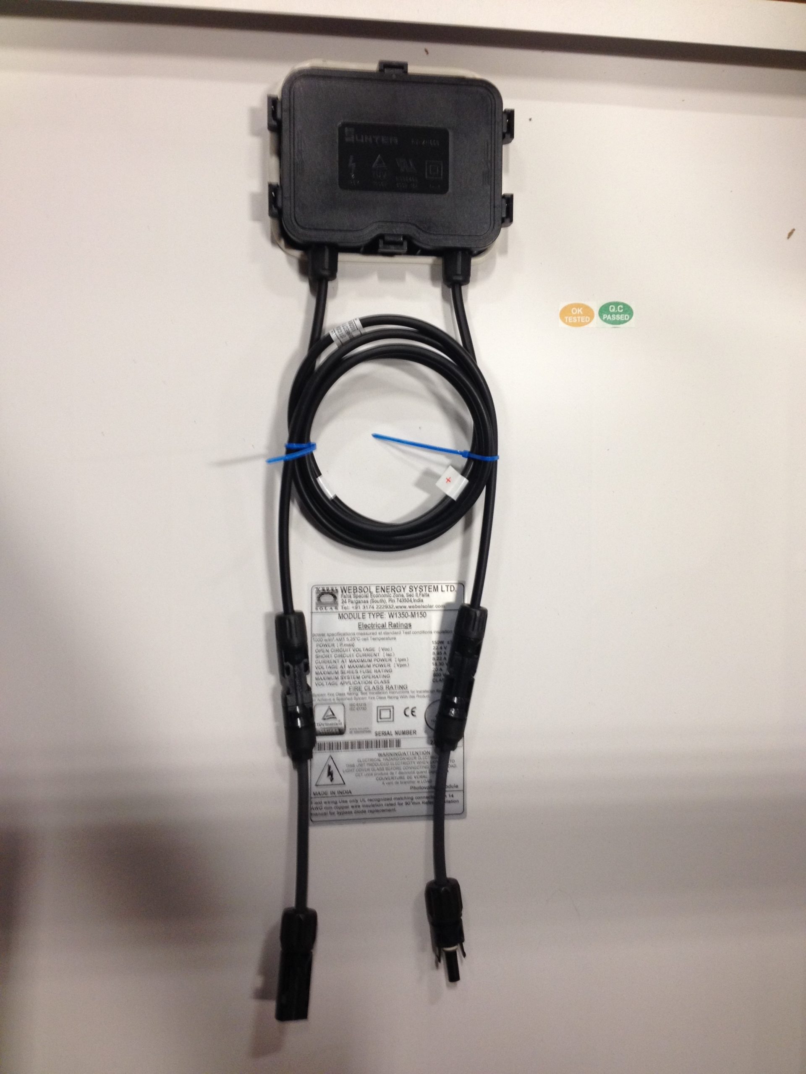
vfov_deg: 52.6
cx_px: 403
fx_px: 1087
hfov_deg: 40.7
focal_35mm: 35
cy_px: 537
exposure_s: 1/20
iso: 80
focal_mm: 4.28
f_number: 2.4
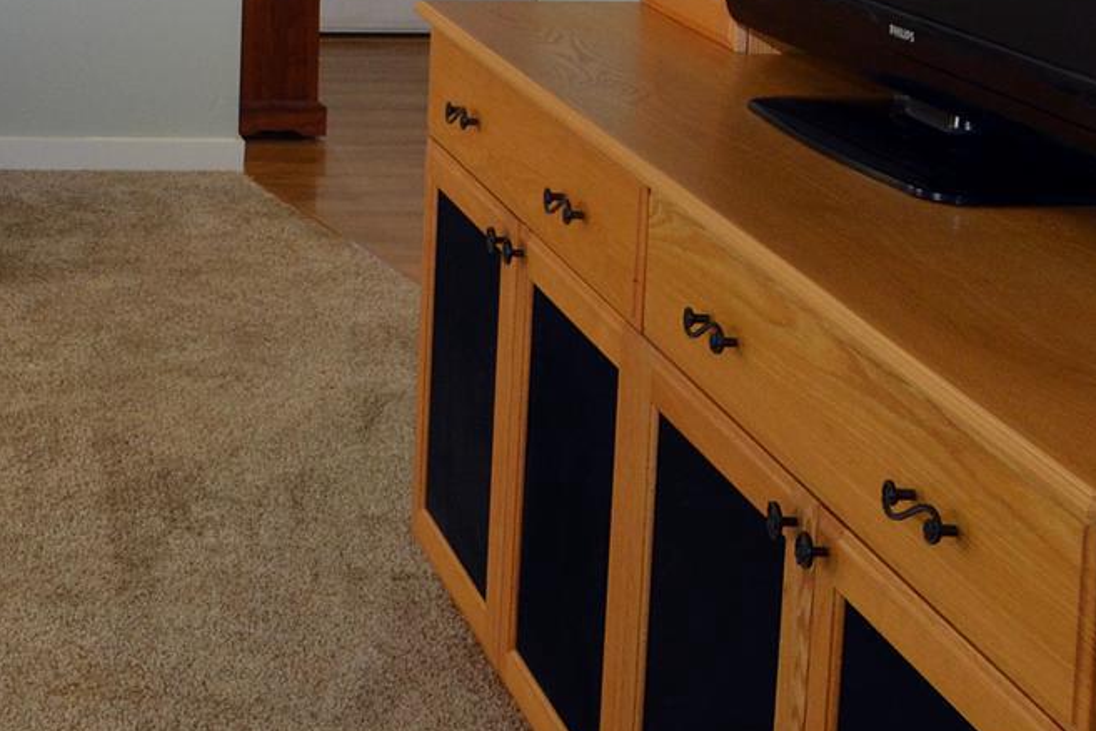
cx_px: -485
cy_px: -175
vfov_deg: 11.9
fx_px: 3410
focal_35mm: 112
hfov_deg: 16.8
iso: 640
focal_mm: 24
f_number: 4
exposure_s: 1/60
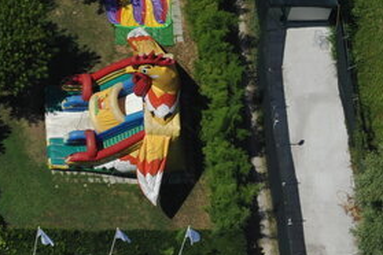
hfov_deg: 7.9
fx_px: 2723
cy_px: -211
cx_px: -206
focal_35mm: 256
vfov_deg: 5.3
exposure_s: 1/2000
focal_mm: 66
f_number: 9
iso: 400
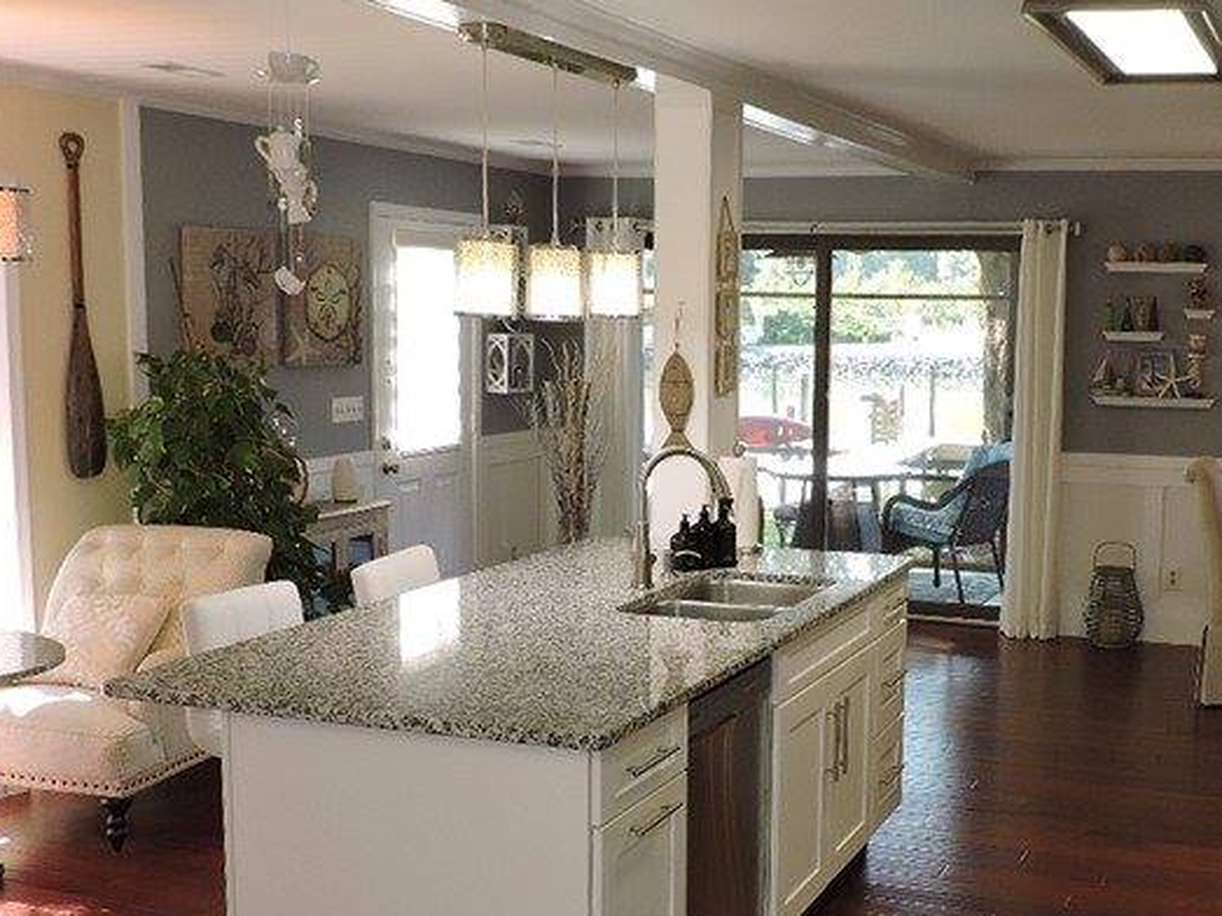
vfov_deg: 30.8
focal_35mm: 47
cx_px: 790
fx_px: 1659
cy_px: 558
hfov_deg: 40.1
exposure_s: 1/40
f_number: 3
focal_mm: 4.3
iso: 100
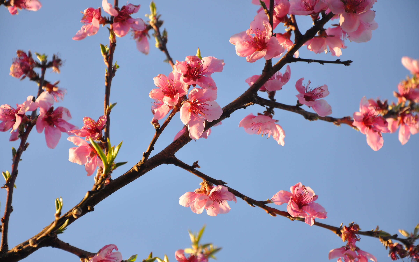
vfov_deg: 8.2
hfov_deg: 13.0
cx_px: 210
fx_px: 1833
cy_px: 129
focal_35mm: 161
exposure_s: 1/160
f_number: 6.3
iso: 200
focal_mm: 105
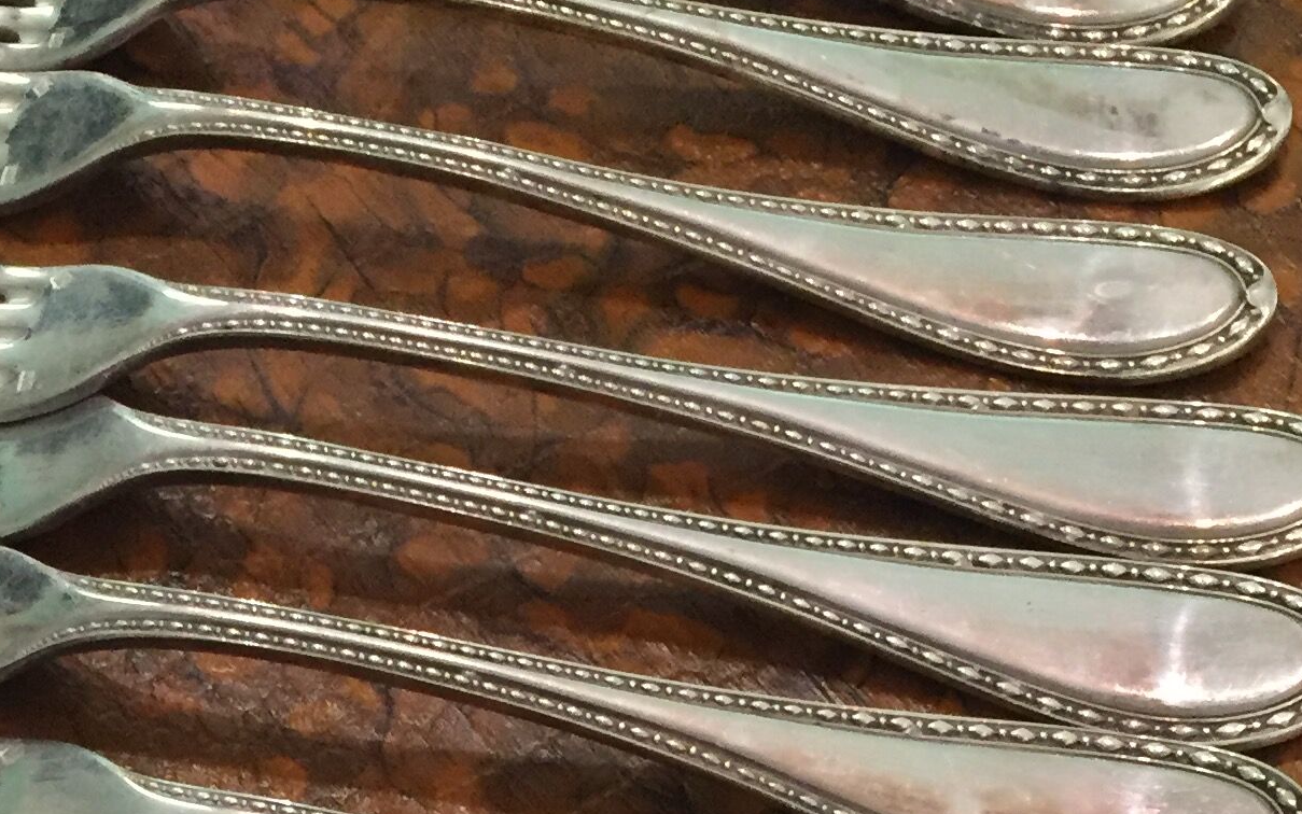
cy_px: 1137
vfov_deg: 14.9
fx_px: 2946
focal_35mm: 83
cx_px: 384
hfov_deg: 24.7
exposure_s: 1/33
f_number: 2.2
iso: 250
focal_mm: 4.15
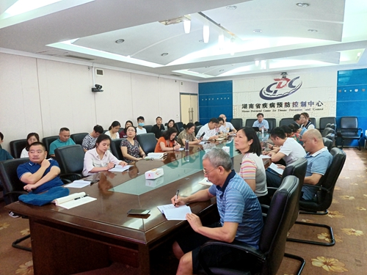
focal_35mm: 26
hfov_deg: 67.3
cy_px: 138
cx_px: 184
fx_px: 276
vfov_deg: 53.1
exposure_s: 1/33.3
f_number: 1.8
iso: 480
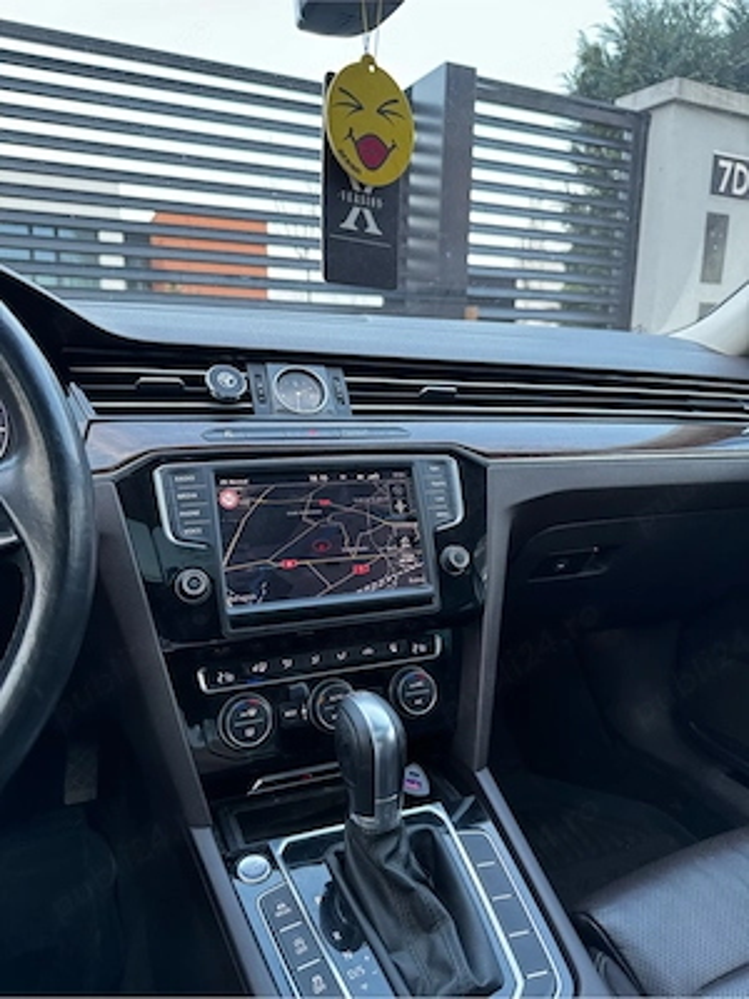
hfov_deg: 56.8
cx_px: 374
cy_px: 500
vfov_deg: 71.6
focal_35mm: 24
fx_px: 692
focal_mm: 6.76
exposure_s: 1/56
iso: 800
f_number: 1.78
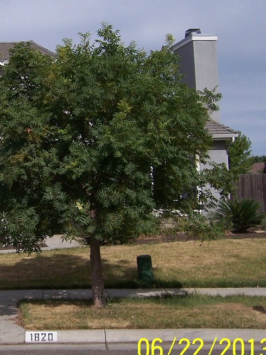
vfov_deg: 29.8
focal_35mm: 65
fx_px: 666
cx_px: -39
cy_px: 156
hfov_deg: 21.2
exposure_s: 1/1000
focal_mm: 5.5
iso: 80
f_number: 5.6
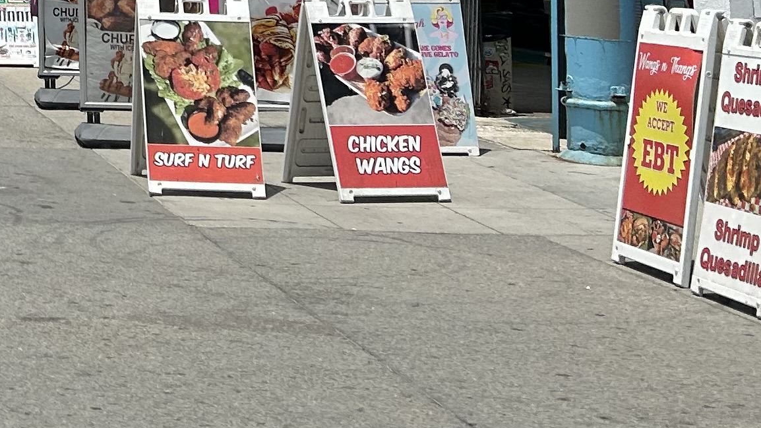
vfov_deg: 11.3
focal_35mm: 99
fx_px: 1998
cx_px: -290
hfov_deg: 19.5
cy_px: -373
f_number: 1.5
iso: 50
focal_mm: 5.7
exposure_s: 1/8696
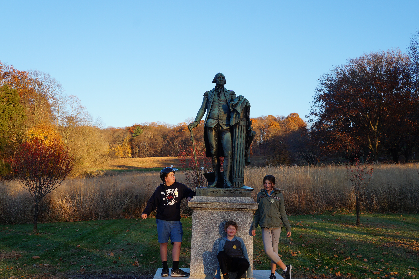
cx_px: 210
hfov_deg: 45.0
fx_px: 506
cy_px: 140
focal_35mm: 44
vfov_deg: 30.8
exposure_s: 1/80
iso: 100
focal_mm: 29
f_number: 9
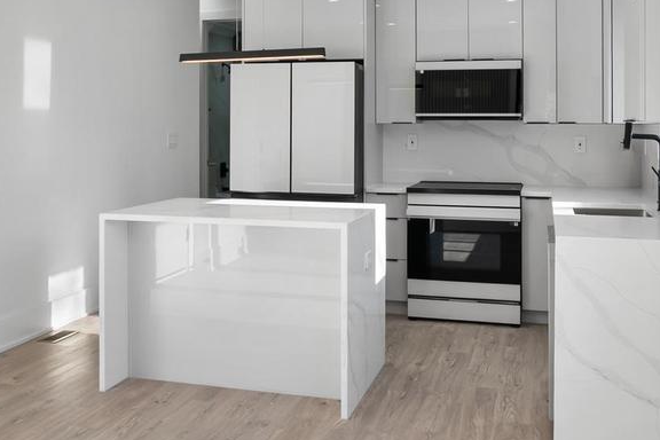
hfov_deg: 48.4
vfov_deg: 33.2
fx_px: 733
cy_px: 153
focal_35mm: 40
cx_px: 316
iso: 250
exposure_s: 1/30
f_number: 7.1
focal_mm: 16
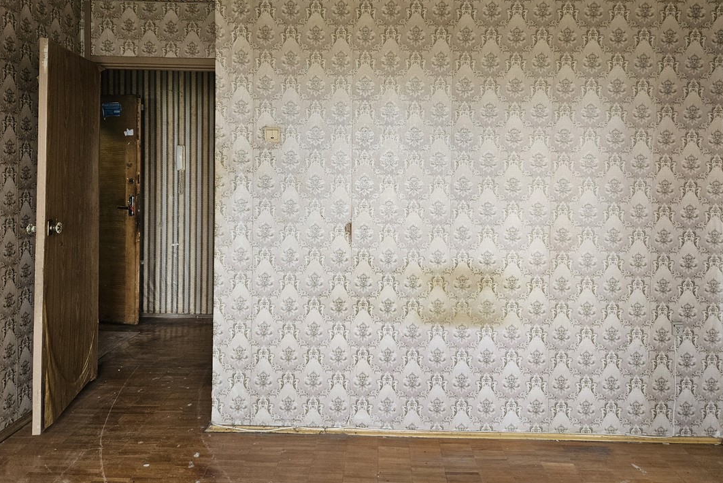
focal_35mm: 27
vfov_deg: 47.5
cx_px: 380
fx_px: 542
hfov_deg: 67.3
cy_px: 184
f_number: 1.8
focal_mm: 5.4
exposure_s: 1/100
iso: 250
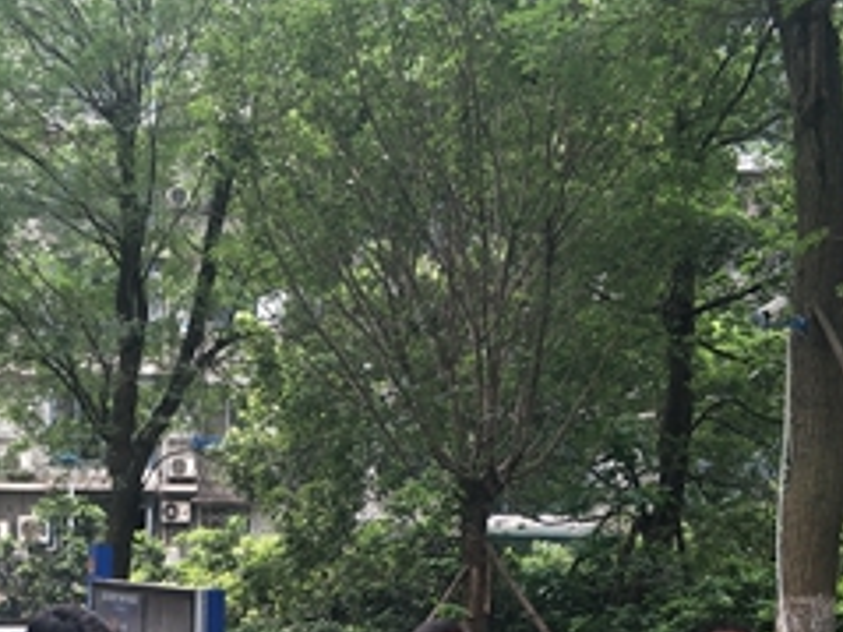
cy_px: 745
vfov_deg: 22.9
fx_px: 1436
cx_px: 176
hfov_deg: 31.9
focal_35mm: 59
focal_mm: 3.79
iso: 33
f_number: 1.7
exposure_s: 1/164
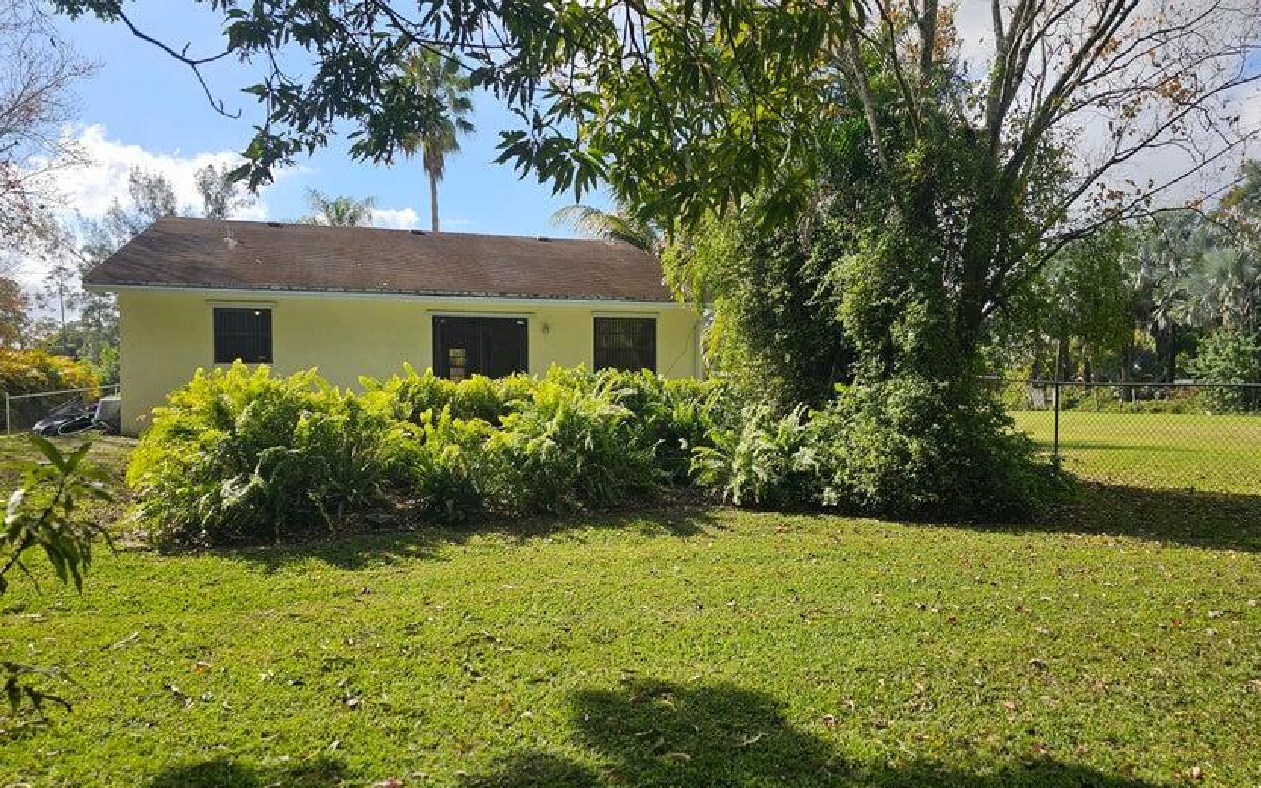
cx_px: 631
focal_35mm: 25
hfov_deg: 72.5
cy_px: 412
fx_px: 859
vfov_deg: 49.3
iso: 10
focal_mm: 6.3
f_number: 1.7
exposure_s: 1/652
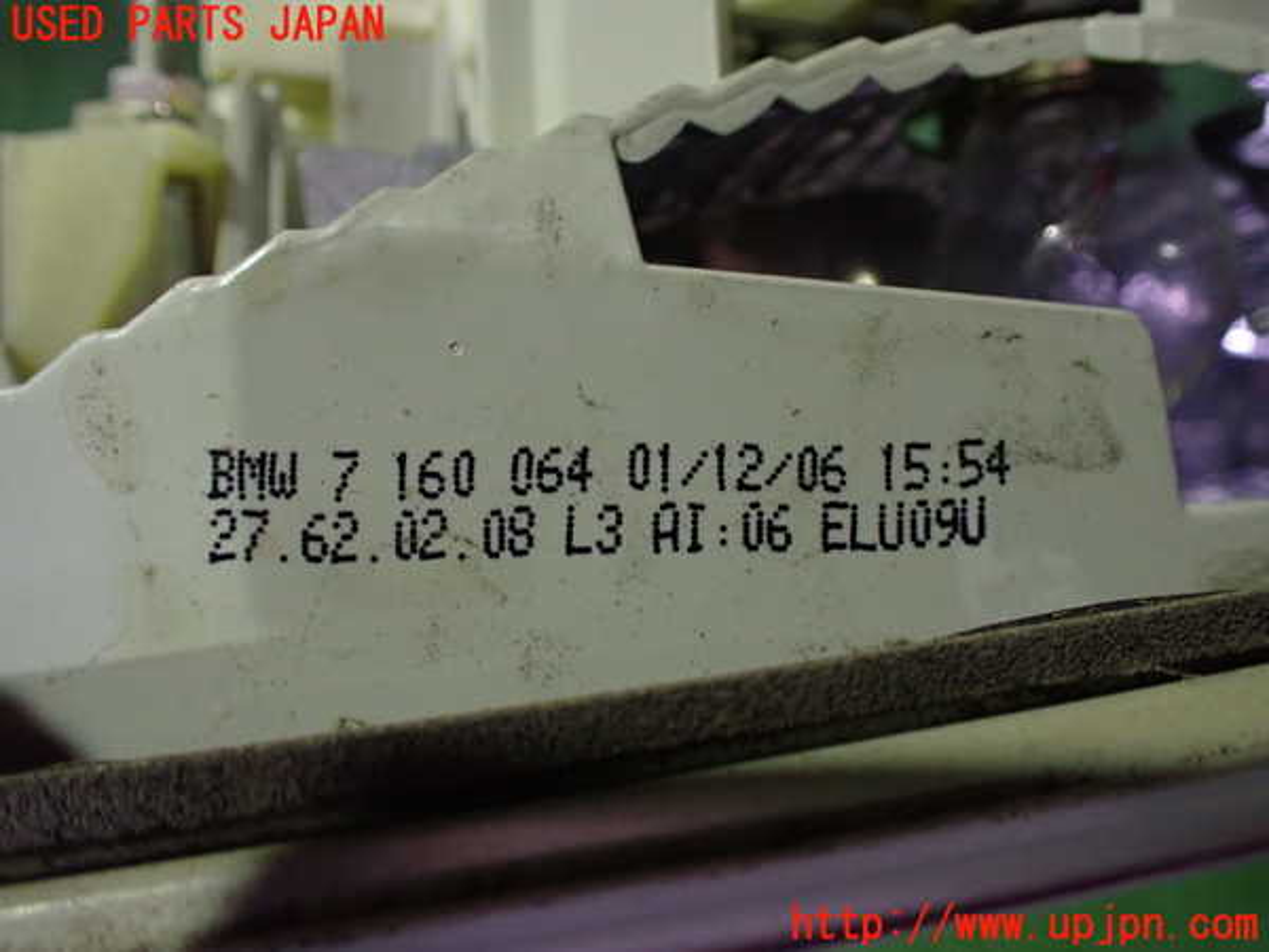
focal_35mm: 30
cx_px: 634
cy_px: 476
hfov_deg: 60.0
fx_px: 1100
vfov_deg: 46.8
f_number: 2.3
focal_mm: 5.4
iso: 800
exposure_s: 1/40
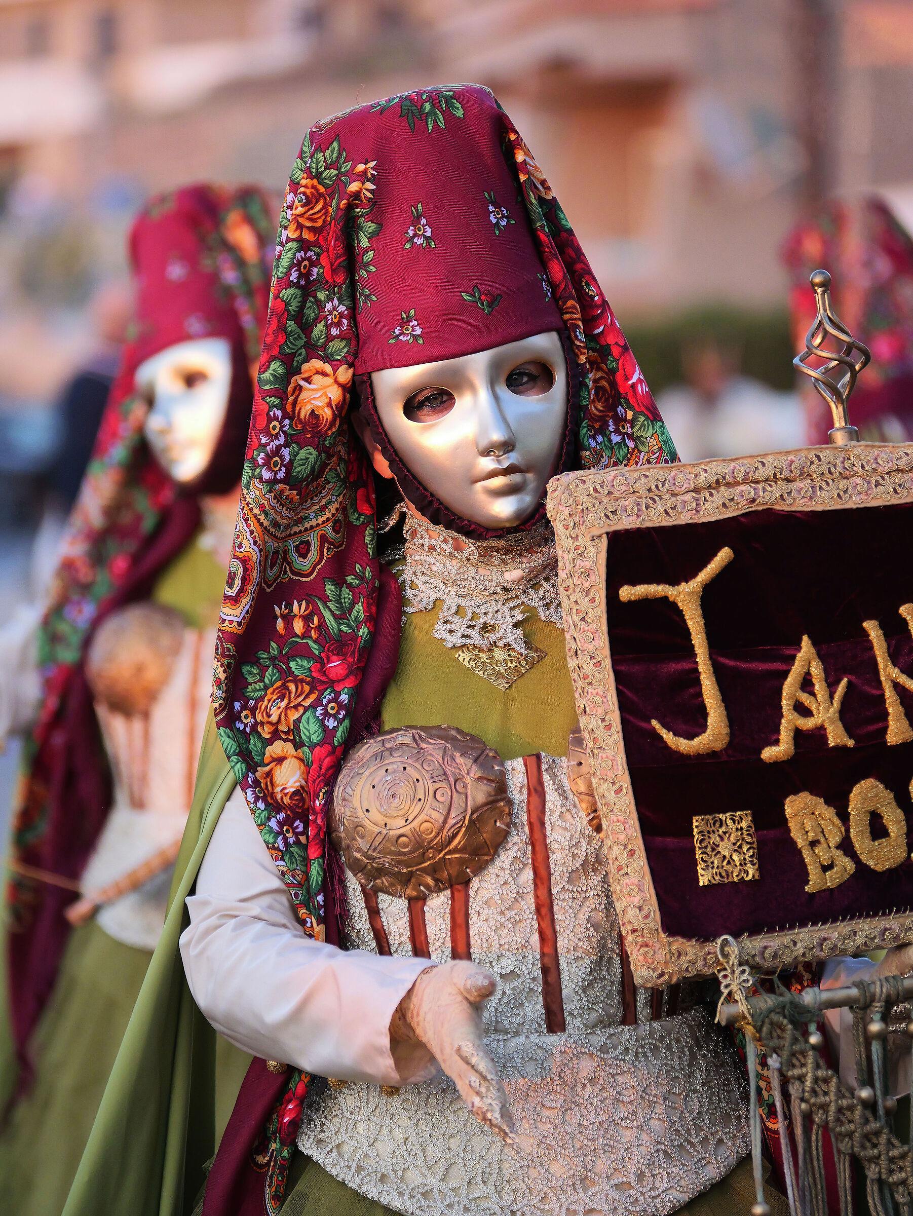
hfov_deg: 5.2
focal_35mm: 288
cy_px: 608
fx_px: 10121
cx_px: 456
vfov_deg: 6.9
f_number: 4
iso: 1000
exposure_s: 1/500
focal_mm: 144
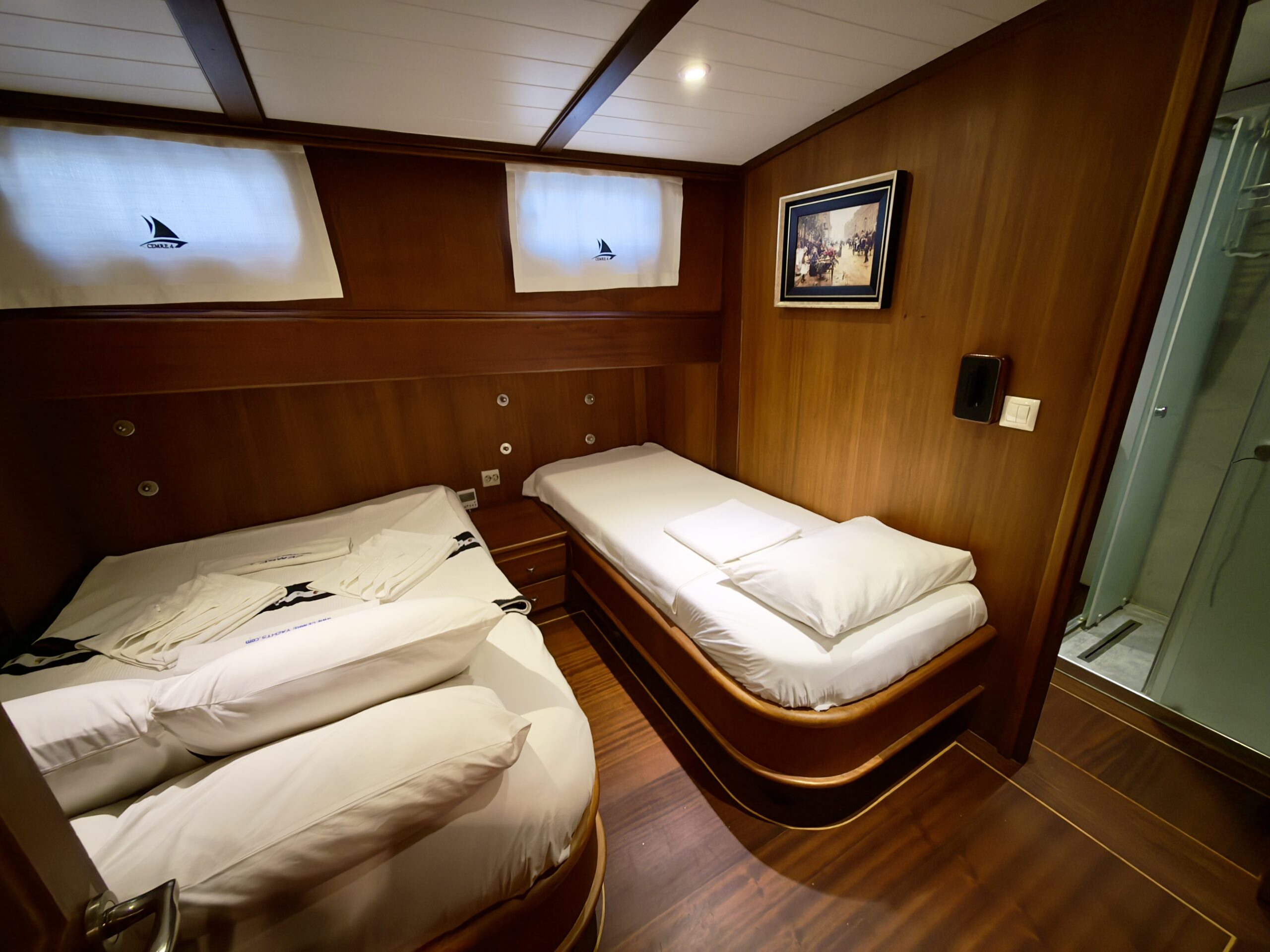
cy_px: 476
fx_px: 514
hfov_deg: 102.1
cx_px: 635
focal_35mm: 14
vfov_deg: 85.7
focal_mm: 2.22
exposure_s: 1/30
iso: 640
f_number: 2.2
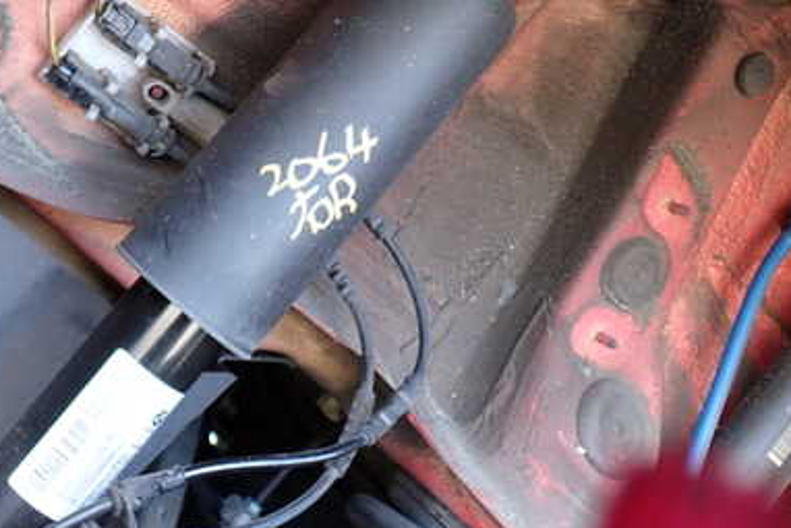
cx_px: 242
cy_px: 135
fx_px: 1077
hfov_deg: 39.7
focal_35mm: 49
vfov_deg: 27.2
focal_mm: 5.4
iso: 160
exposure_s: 1/60
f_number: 2.3
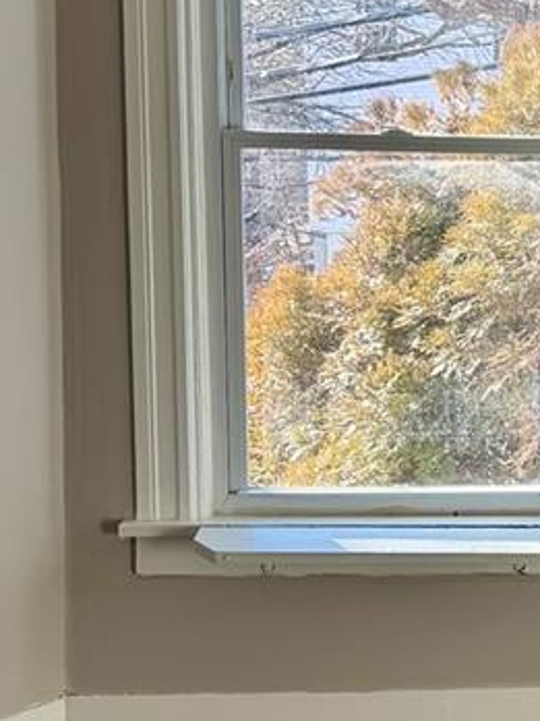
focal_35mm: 106
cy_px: 321
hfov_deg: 12.4
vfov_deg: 18.5
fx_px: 2205
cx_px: 1051
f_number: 1.78
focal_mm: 6.76
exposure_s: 1/128
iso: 50
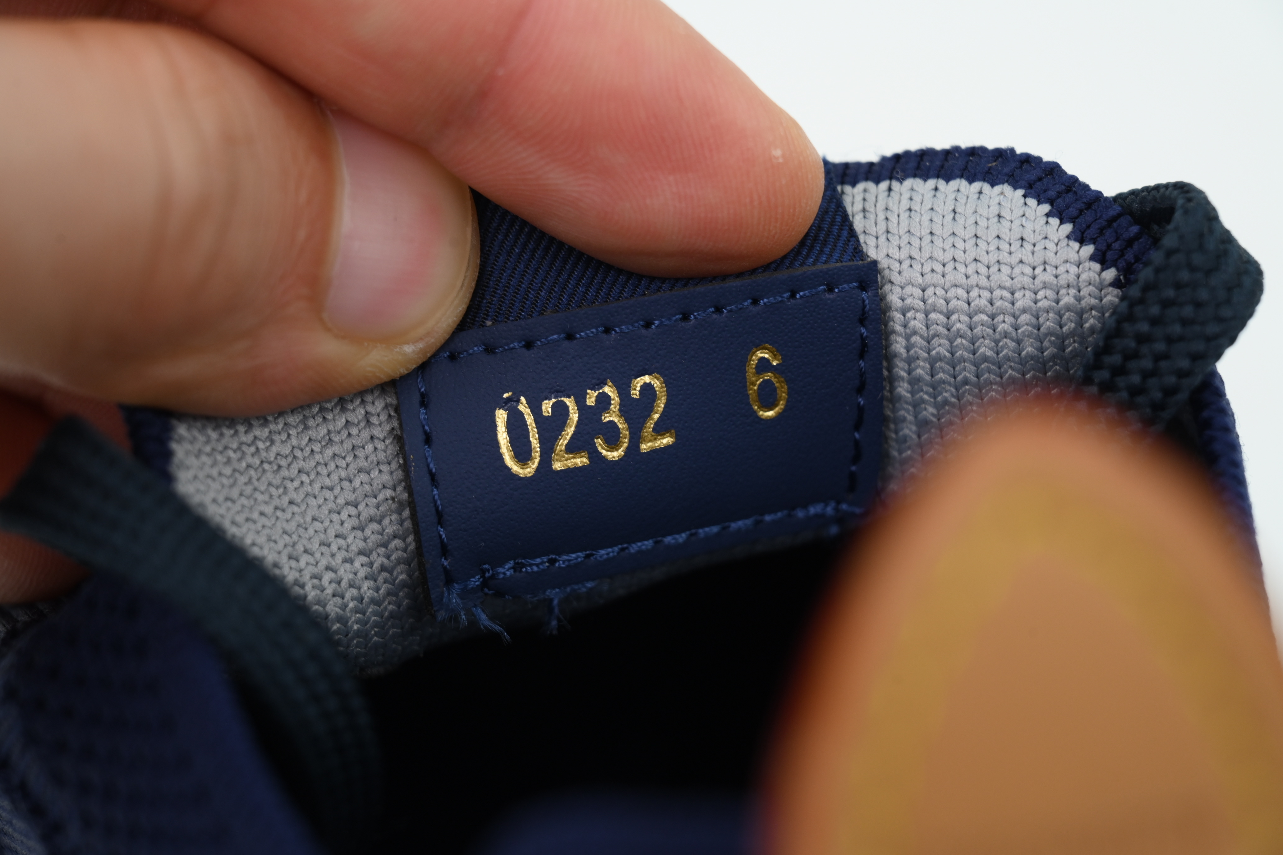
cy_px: 428
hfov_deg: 17.1
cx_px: 642
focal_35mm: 120
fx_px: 4276
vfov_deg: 11.4
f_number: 10
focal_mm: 120
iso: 400
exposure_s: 1/100
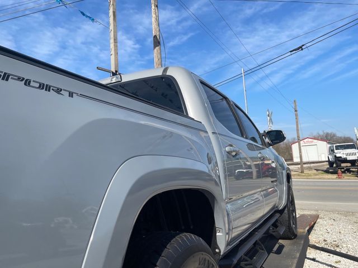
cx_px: 179
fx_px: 269
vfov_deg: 53.1
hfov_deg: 67.3
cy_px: 134
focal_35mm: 26
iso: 32
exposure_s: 1/3448
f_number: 1.6
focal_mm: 5.1
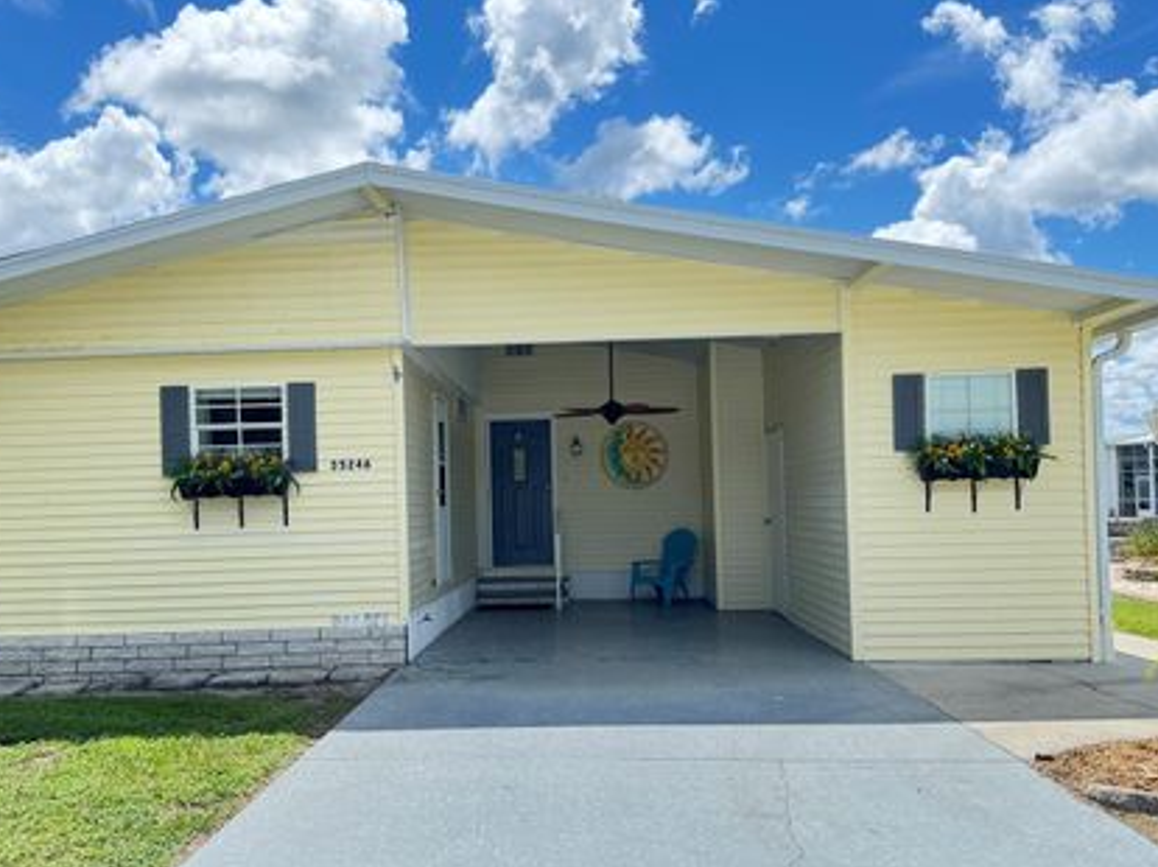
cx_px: 520
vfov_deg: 48.1
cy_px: 477
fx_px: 970
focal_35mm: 29
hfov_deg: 61.6
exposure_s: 1/1456
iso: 80
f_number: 1.78
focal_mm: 6.76
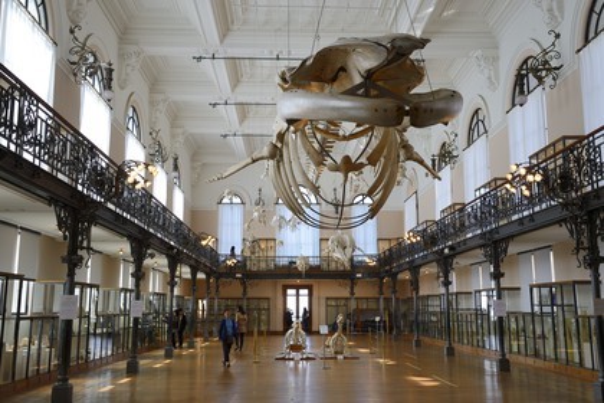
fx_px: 638
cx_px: 302
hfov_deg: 50.7
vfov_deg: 35.1
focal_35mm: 38
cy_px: 202
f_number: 5.6
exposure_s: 1/100
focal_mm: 38
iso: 400
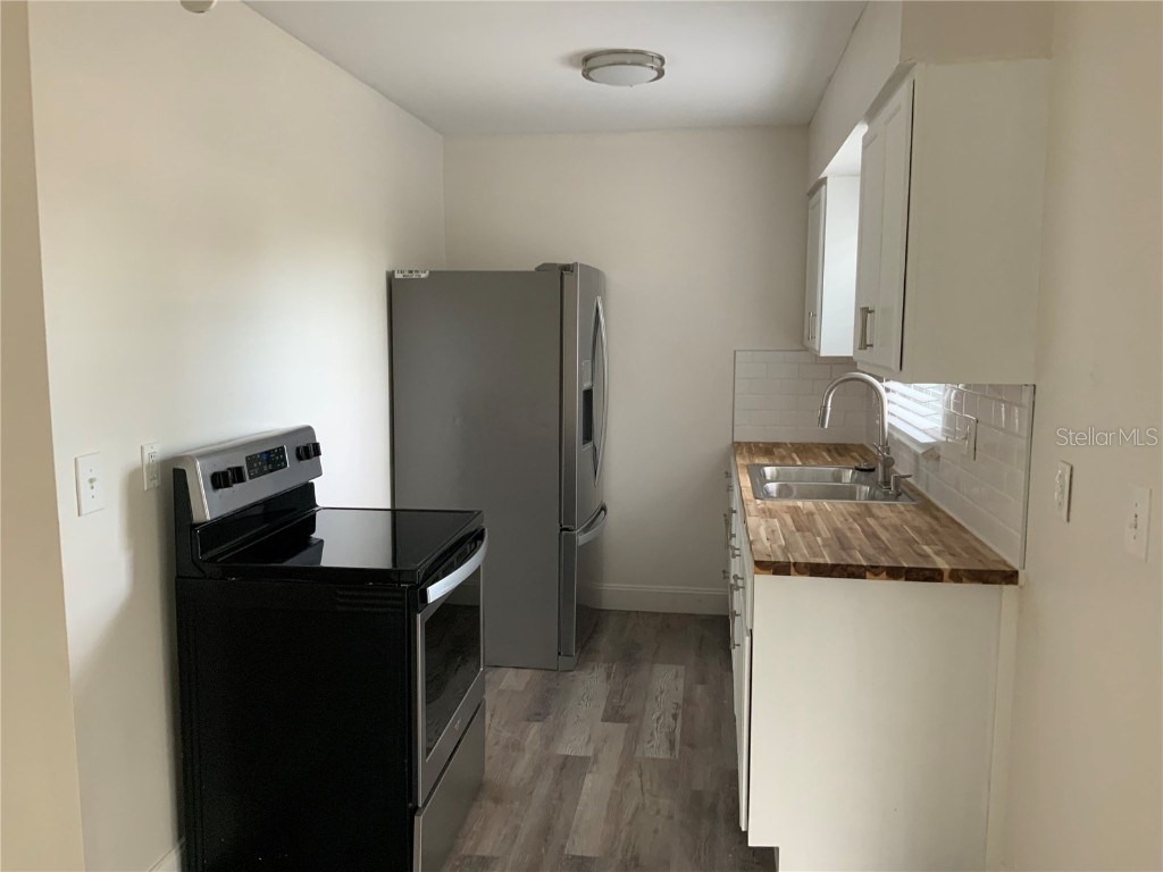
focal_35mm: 29
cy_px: 436
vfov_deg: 48.2
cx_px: 582
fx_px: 974
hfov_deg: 61.7
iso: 100
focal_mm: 3
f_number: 1.8
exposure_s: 1/60
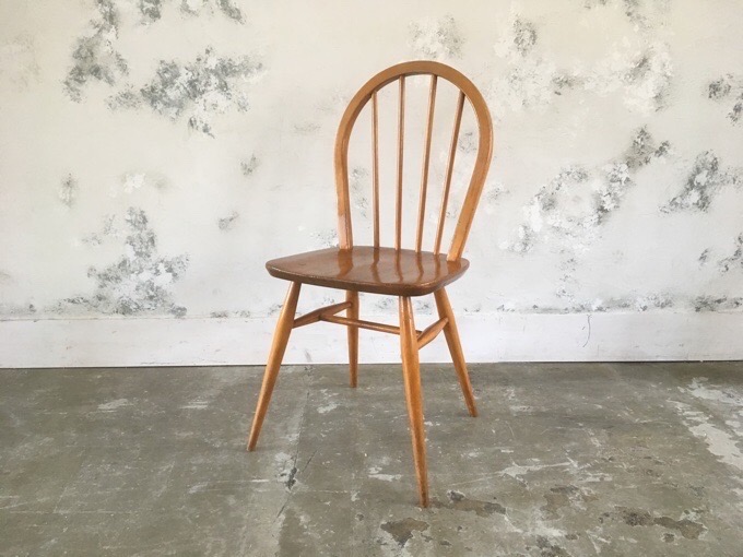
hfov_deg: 61.7
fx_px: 622
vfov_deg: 48.2
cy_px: 278
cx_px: 372
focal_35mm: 29
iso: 40
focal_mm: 4.15
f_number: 2.2
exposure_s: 1/30
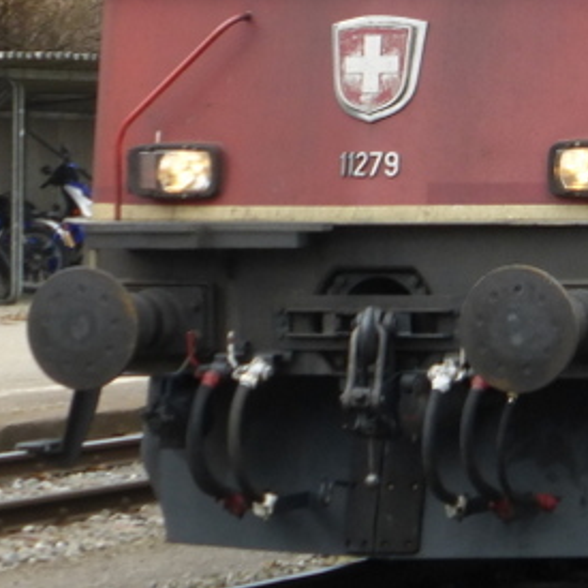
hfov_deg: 5.8
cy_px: -97
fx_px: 5765
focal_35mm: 300
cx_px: 648
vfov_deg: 5.8
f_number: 5.2
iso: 125
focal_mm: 15.1
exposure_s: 1/60
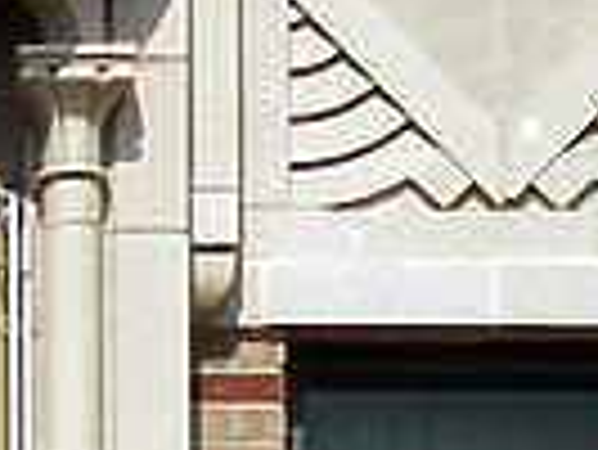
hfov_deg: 3.0
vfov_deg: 2.3
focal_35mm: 656
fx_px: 11343
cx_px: -1421
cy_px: 889
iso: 64
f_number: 8
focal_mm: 19.36
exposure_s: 1/250
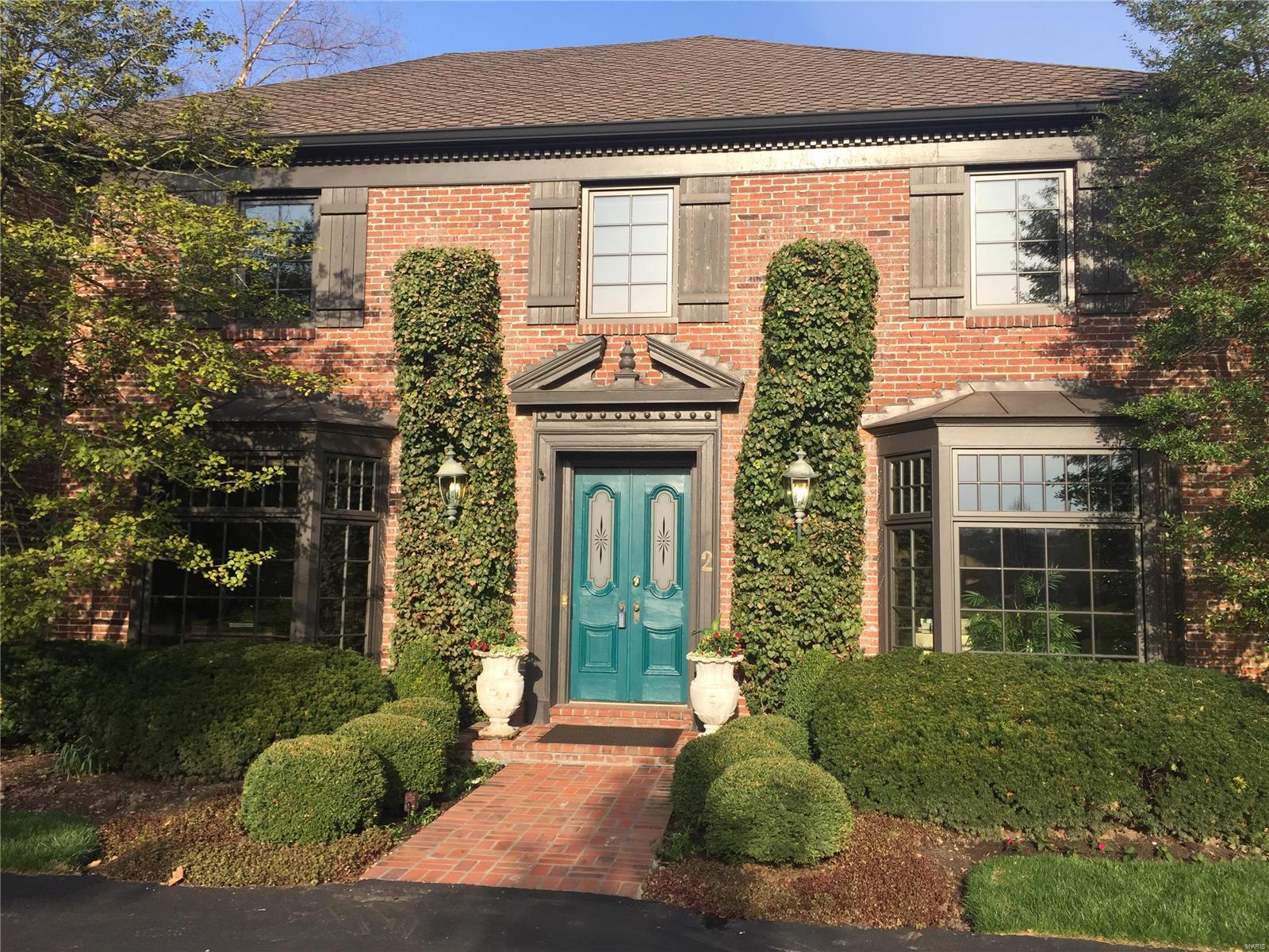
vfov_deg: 48.2
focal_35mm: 29
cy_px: 476
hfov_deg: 61.7
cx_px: 634
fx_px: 1063
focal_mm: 4.15
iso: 32
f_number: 2.2
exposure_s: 1/807
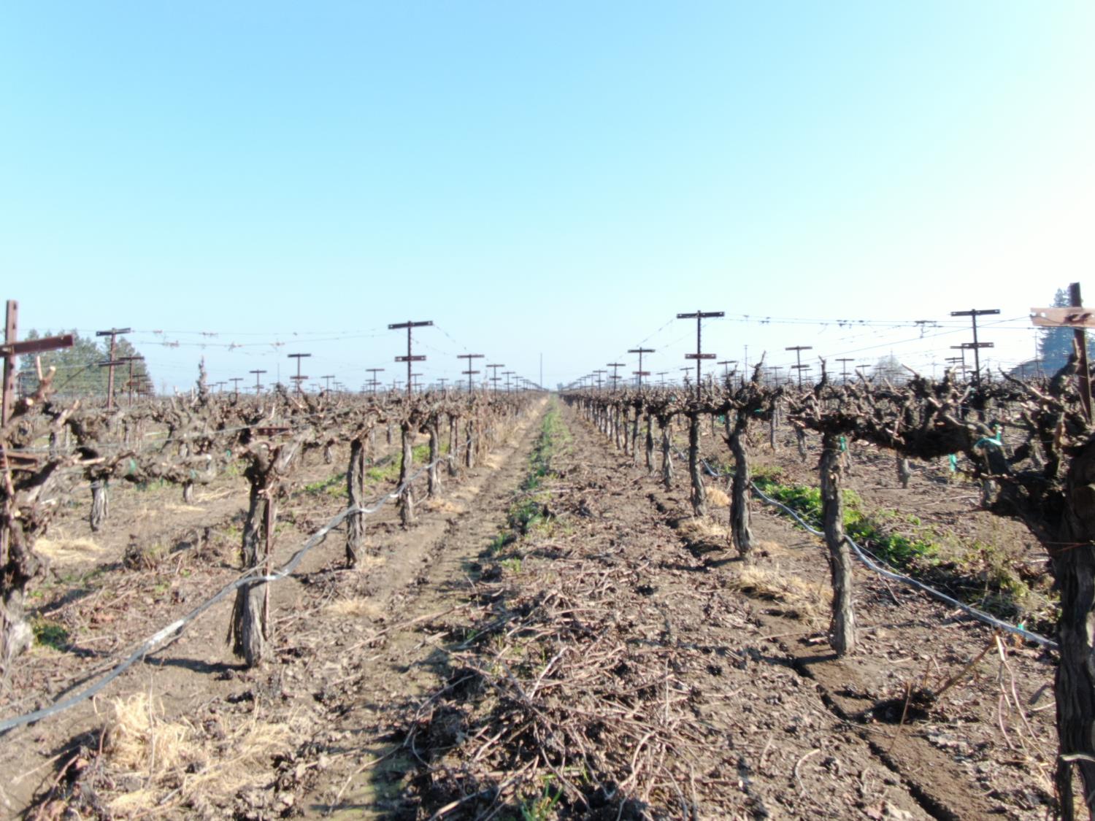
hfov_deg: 61.7
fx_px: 917
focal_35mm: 29
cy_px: 410
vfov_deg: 48.2
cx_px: 548
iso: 100
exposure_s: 1/400
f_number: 3
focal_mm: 5.11
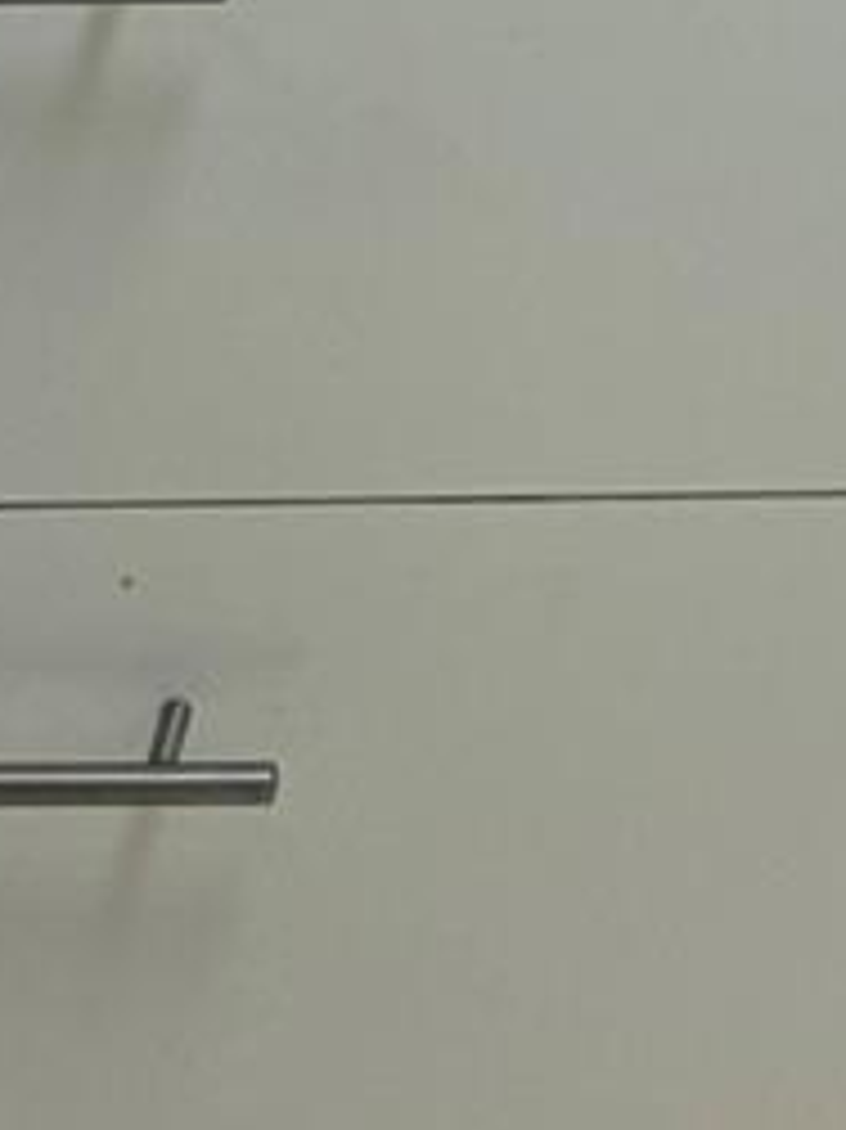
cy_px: -2283
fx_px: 4794
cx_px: 1084
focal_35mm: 147
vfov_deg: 10.0
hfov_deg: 9.9
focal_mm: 6.76
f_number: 1.78
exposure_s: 1/120
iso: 160
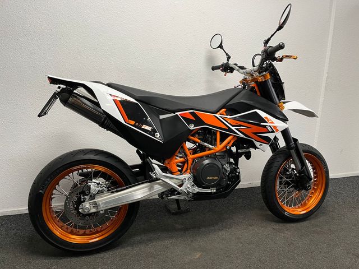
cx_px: 180
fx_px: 270
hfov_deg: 67.3
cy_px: 134
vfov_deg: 53.1
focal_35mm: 26
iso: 80
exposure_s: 1/50
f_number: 1.6
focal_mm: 5.1
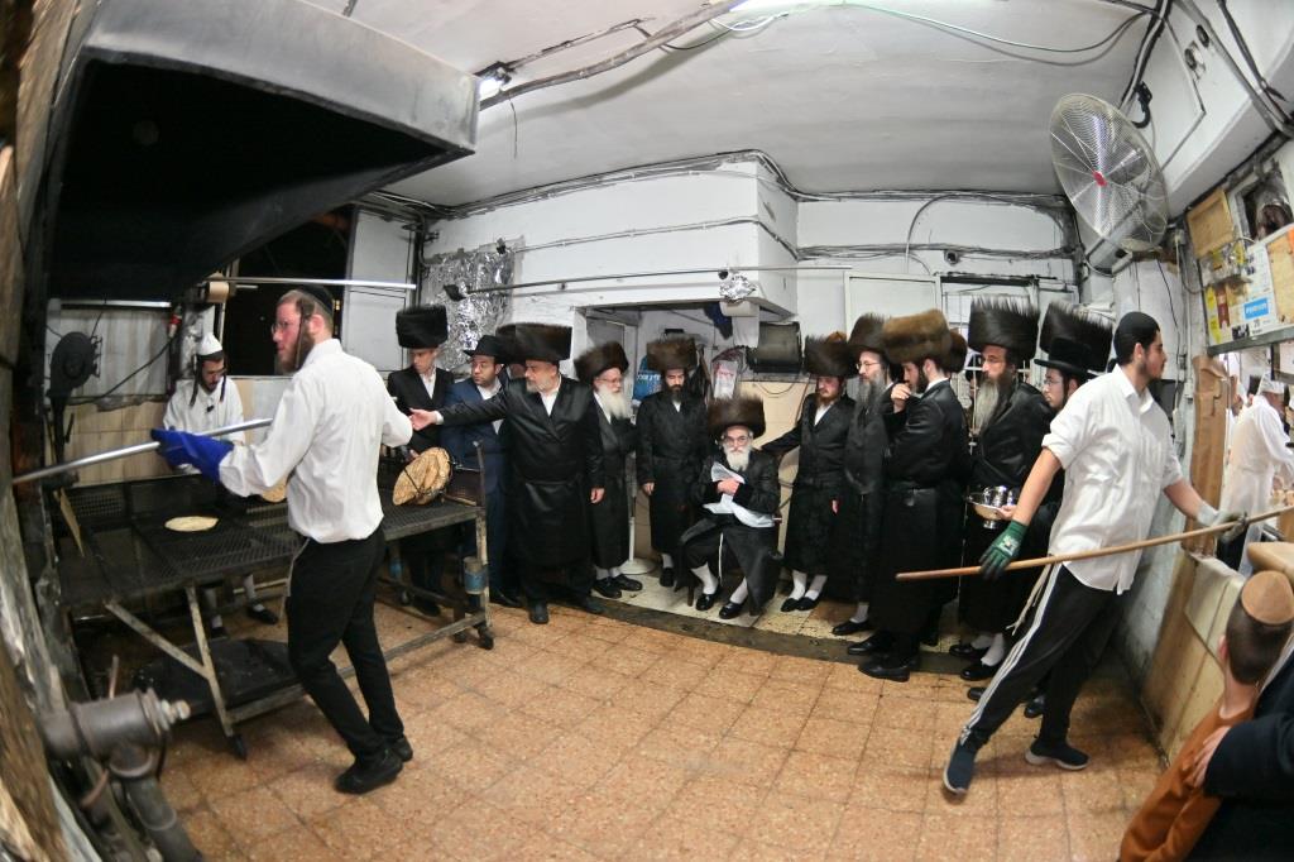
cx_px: 647
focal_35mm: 15
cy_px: 431
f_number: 4
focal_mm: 10.5
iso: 400
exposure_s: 1/160
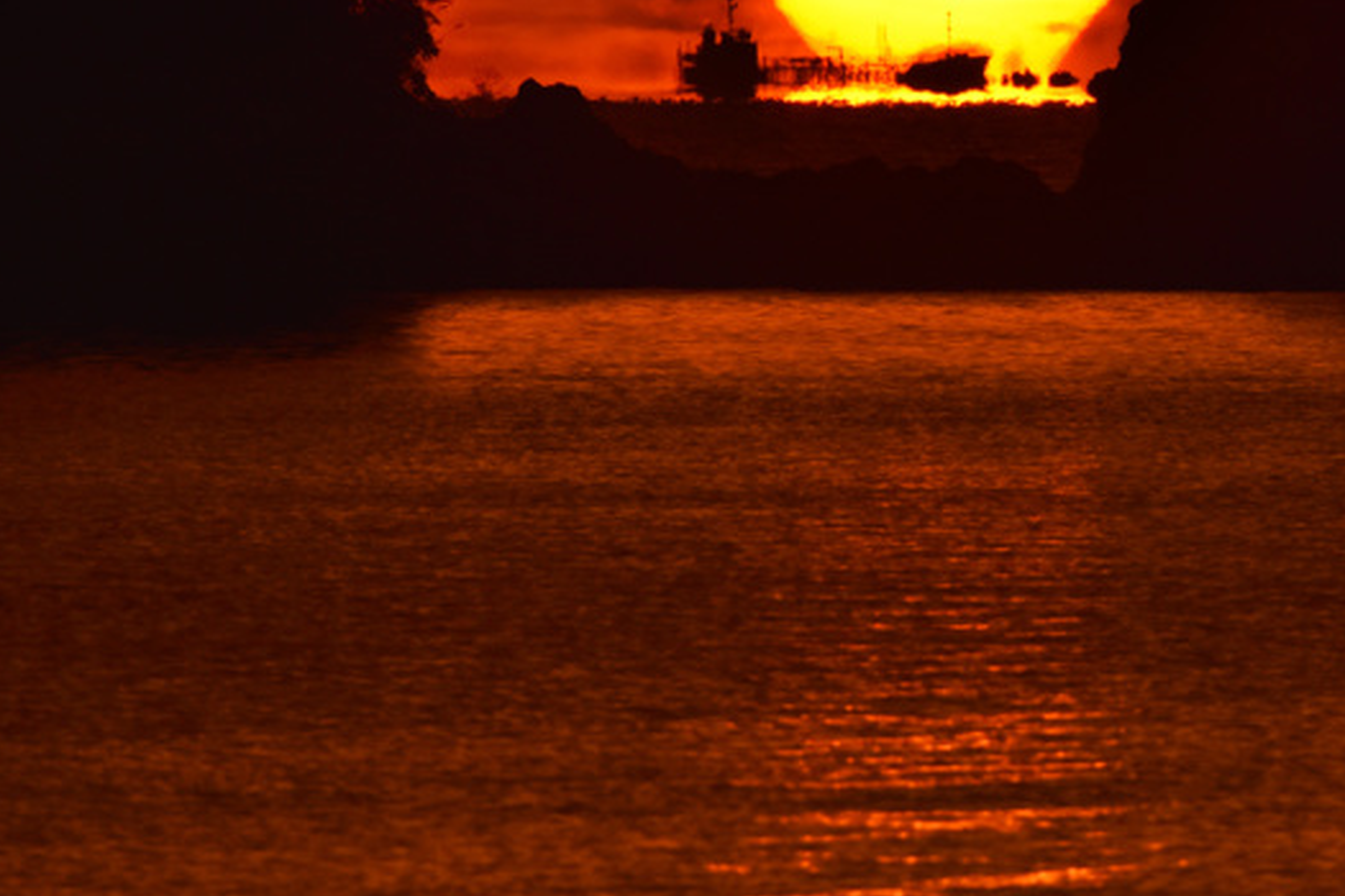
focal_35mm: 1170
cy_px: 296
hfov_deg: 1.8
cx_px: 963
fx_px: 43709
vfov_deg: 1.2
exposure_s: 1/2000
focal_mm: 600
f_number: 16
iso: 80
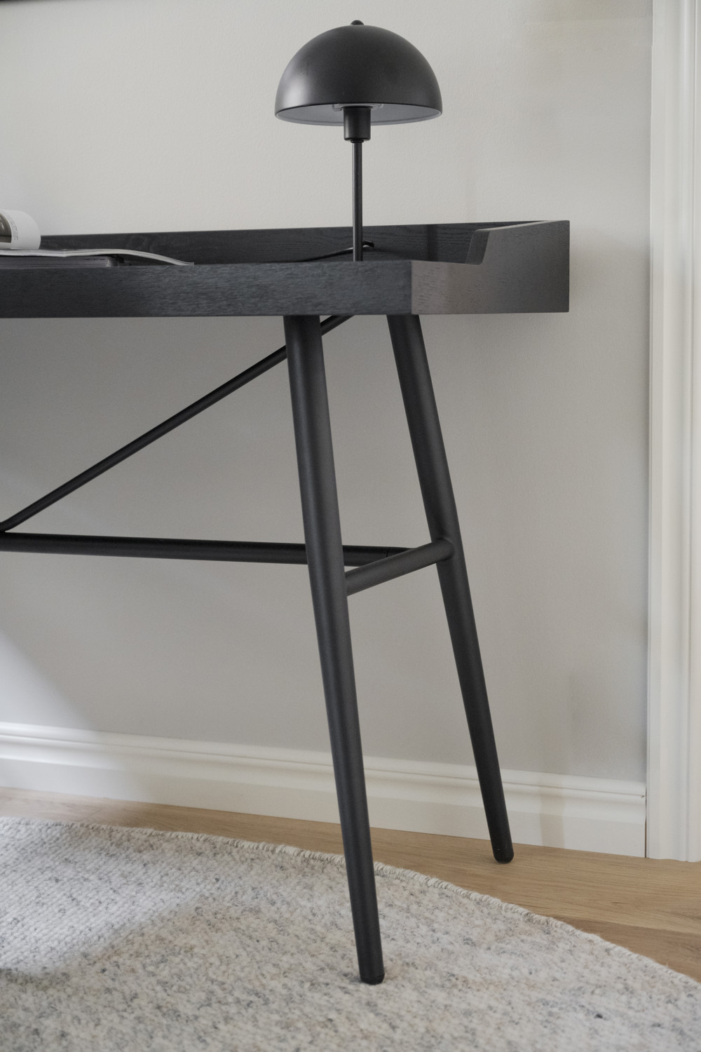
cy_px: 526
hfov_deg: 23.4
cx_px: 350
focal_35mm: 58
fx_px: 1694
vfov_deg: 34.5
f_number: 4
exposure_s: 1/80
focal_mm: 58
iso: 2000
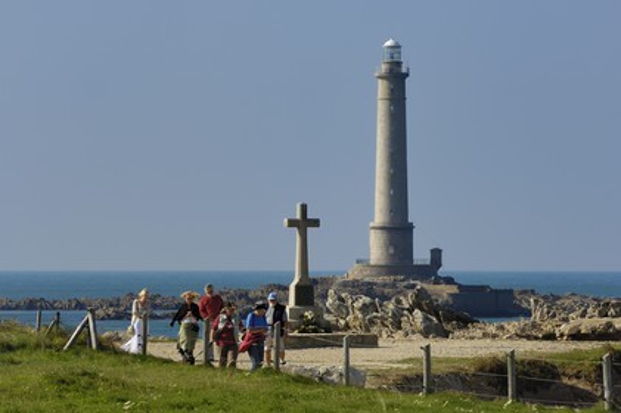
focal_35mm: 225
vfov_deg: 6.1
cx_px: 310
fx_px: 3878
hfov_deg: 9.2
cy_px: 206
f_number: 6.3
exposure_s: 1/320
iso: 100
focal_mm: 150
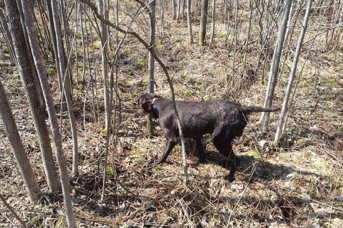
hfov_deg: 60.3
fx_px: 295
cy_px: 131
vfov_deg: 42.2
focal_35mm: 31
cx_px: 170
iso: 32
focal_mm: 4.15
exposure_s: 1/628
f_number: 2.2
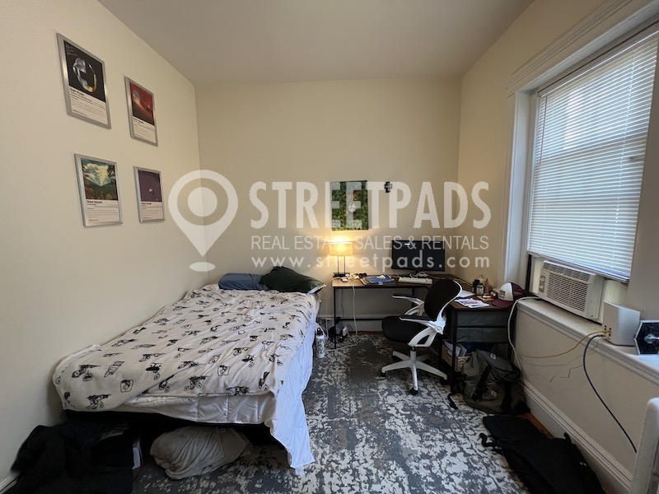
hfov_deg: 106.2
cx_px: 330
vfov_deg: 89.9
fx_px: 247
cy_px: 247
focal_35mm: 13
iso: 320
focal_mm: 1.57
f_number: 1.8
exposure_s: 1/60
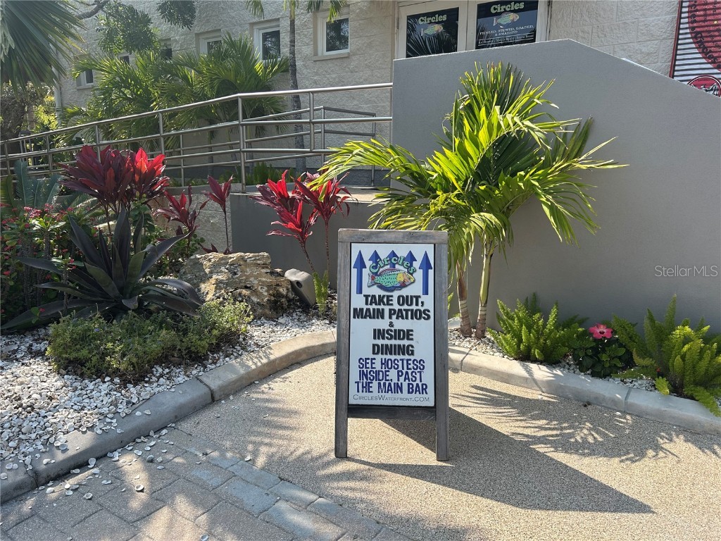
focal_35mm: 26
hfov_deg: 67.3
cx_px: 360
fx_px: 542
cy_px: 270
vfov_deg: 53.1
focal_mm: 5.7
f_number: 1.5
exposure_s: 1/1901
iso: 50
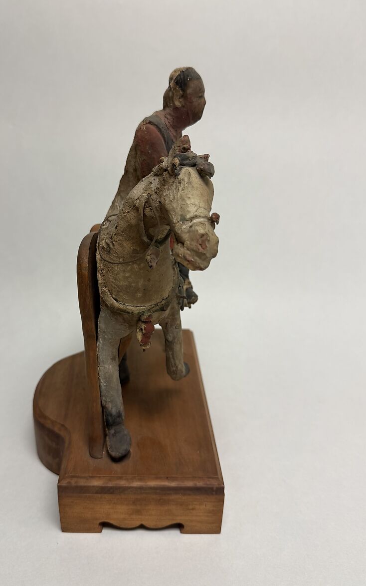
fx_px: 415
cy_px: 289
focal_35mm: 26
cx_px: 145
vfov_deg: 70.4
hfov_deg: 47.3
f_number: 1.78
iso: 160
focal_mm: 6.76
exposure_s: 1/120
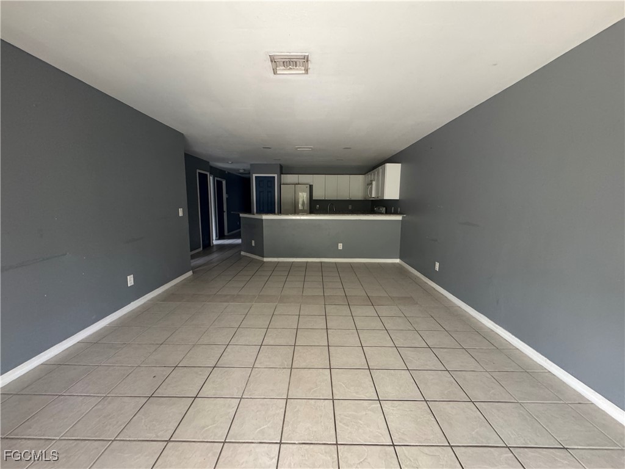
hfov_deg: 102.1
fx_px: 253
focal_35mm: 14
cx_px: 312
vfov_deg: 85.7
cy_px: 234
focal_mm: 2.22
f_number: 2.2
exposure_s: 1/60
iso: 640
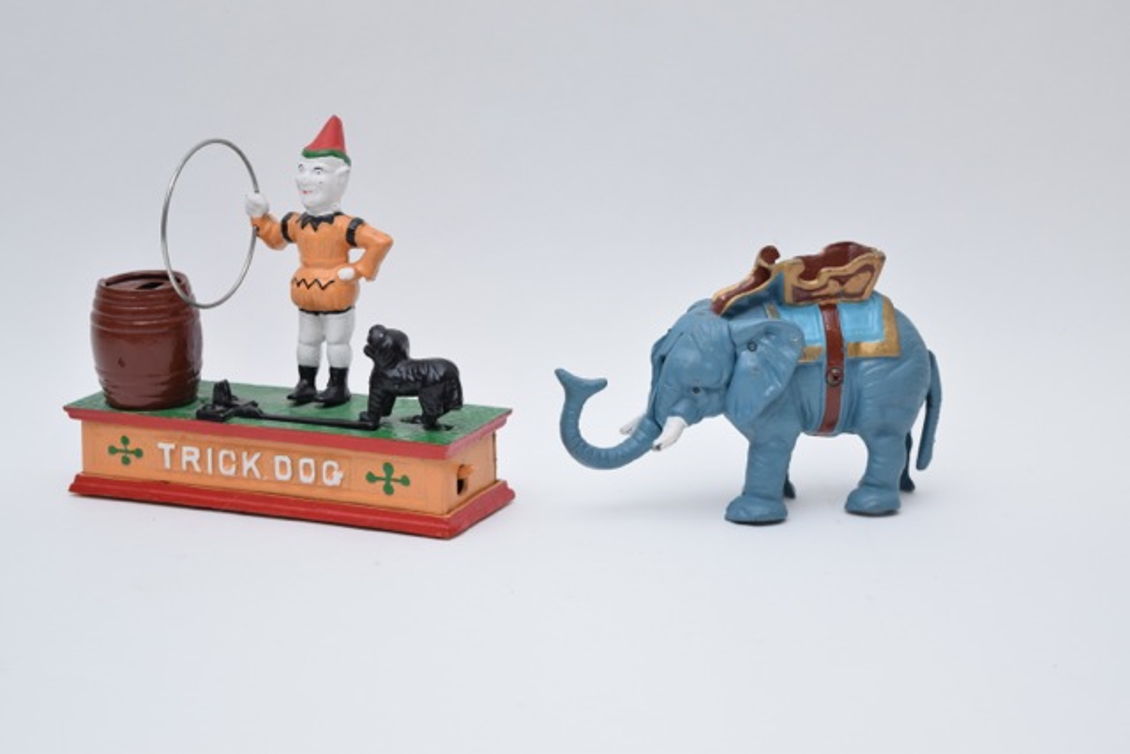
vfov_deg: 16.6
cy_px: 377
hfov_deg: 24.6
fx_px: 2590
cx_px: 565
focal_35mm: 82
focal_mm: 55
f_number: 5.6
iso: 800
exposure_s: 1/125
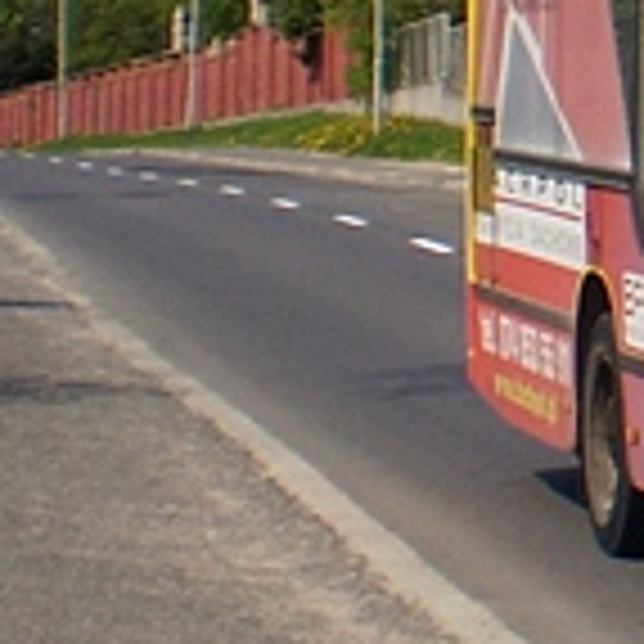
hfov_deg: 8.1
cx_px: 1797
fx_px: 3978
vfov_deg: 9.2
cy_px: -90
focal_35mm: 189
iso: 64
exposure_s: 1/640
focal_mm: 6.3
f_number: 4.6
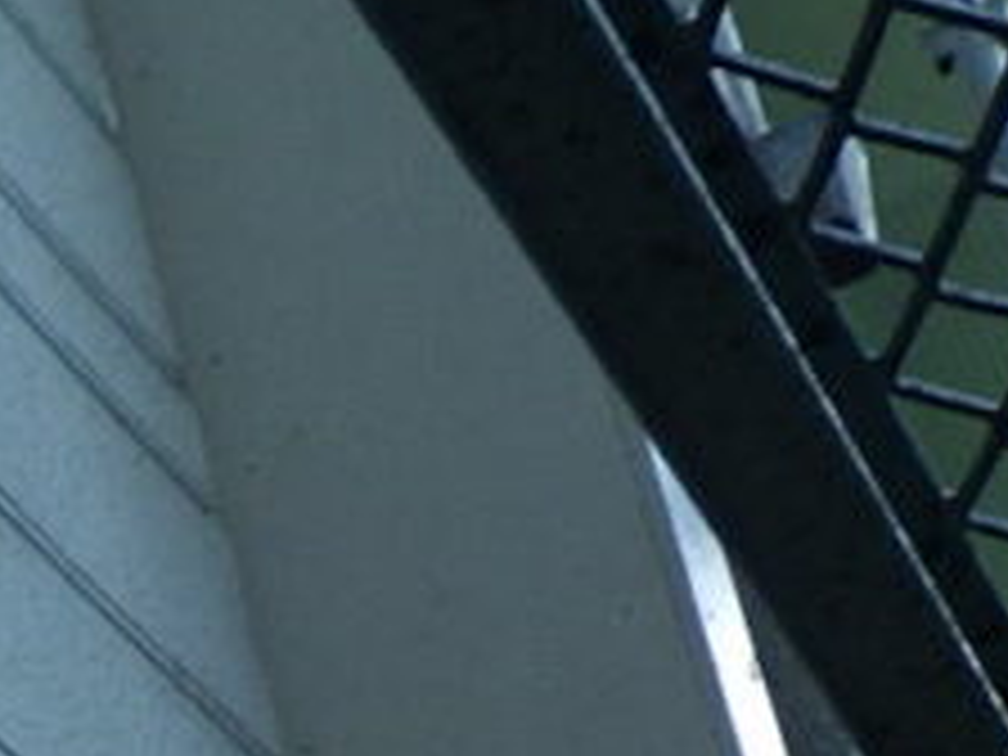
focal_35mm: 128
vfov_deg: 10.9
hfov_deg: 13.2
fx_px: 3727
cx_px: -1022
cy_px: 1310
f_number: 3.5
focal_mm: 5
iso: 125
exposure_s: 1/100
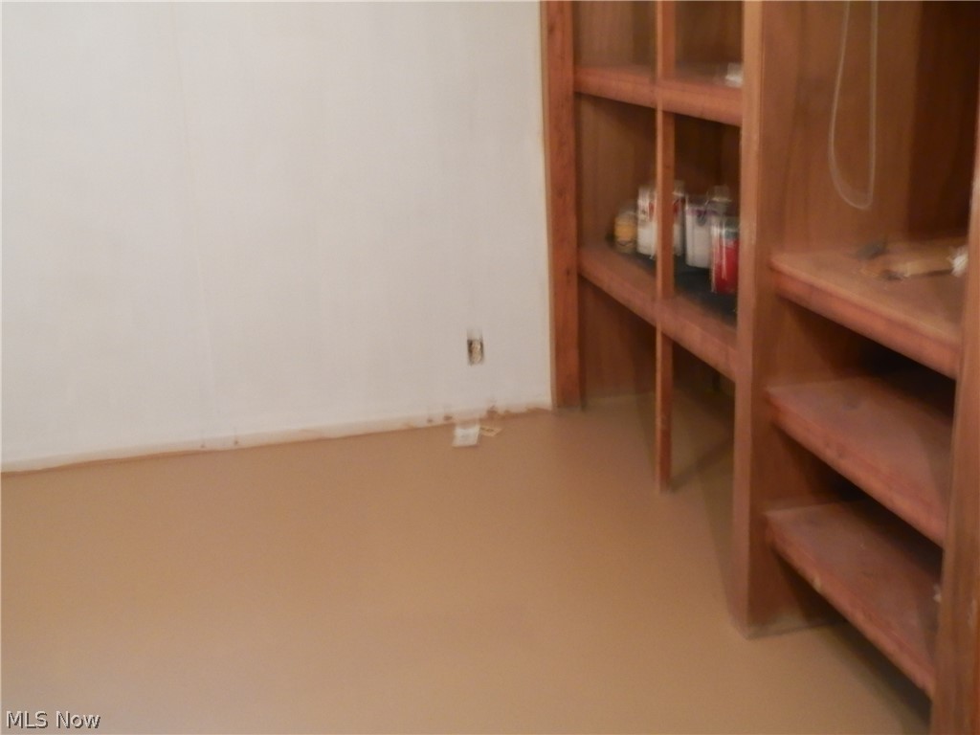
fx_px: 1132
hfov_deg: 46.8
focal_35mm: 40
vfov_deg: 36.0
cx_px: 490
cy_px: 368
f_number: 3.5
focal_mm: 7.2
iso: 400
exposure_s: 1/5
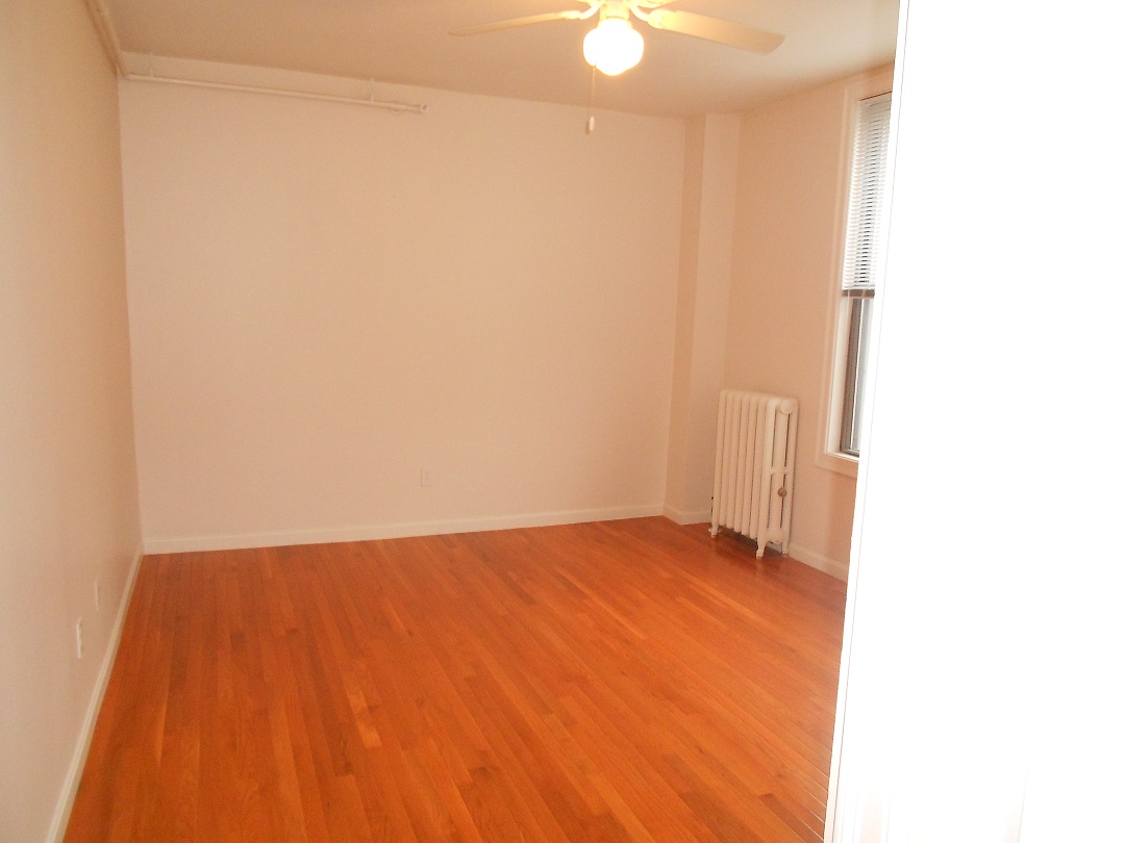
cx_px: 562
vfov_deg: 53.1
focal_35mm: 26
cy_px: 422
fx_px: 845
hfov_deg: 67.3
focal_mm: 4.6
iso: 320
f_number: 3.2
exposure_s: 1/25
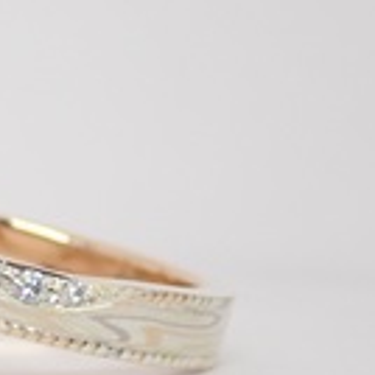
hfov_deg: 7.5
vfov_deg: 7.7
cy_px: 326
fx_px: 2794
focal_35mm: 228
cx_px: -210
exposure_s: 1/125
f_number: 4.1
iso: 200
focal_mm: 13.65
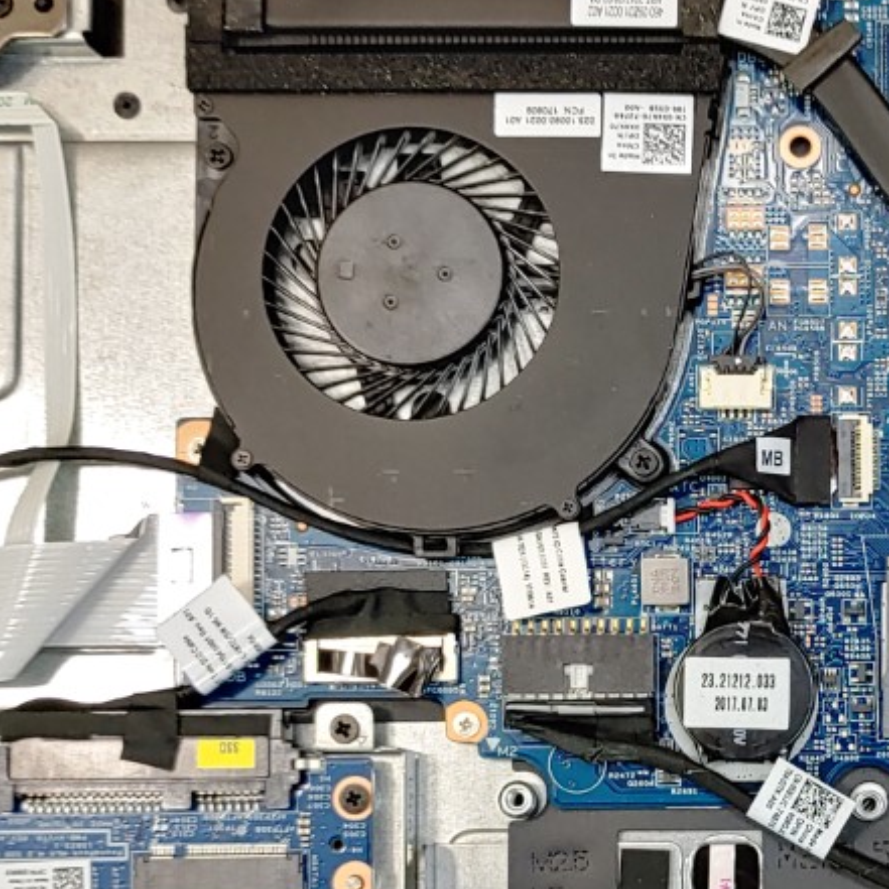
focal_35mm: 75
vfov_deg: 22.7
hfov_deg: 22.2
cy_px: 742
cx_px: 899
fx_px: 2179
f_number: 1.8
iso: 50
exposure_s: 1/141
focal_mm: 4.36
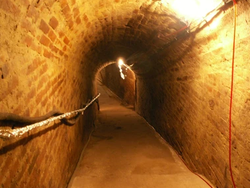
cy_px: 92
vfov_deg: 38.7
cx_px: 126
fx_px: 267
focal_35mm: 37
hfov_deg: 50.1
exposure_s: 2
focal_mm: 5.86
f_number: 2.8
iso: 160
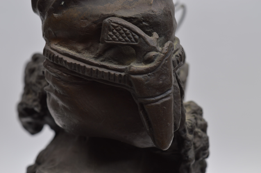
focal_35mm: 82
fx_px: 598
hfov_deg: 24.6
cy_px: 86
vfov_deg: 16.5
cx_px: 130
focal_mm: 55
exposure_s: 1/80
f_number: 9
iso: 100
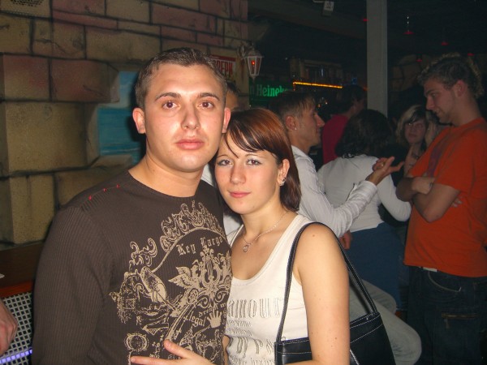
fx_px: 535
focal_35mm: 38
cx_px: 244
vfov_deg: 37.7
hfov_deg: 49.0
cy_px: 182
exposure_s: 1/60
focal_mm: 7.9
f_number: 2.8
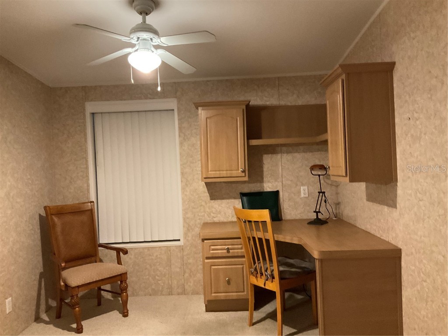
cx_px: 224
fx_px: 375
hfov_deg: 61.7
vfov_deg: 48.2
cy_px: 168
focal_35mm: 29
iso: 400
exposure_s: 1/30
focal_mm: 3
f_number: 1.8
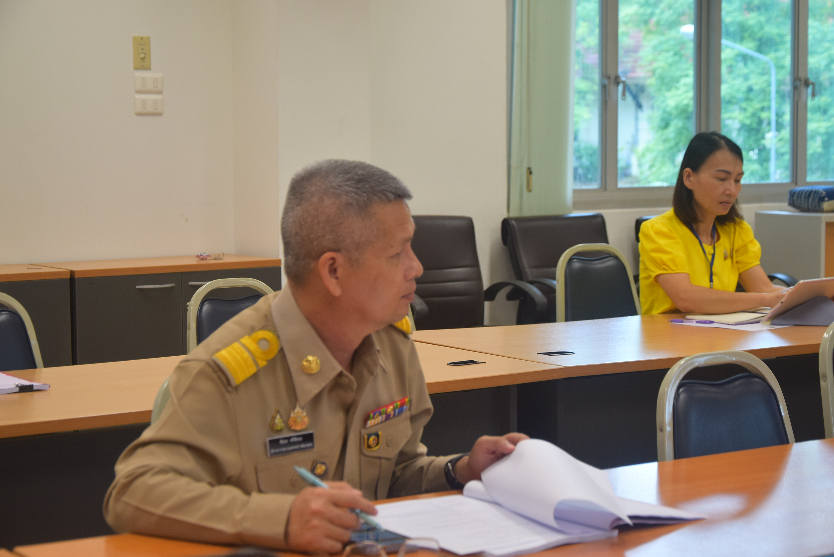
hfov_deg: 27.0
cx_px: 417
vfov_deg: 18.2
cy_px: 278
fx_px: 1738
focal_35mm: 75
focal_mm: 50
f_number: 5
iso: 400
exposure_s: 1/50
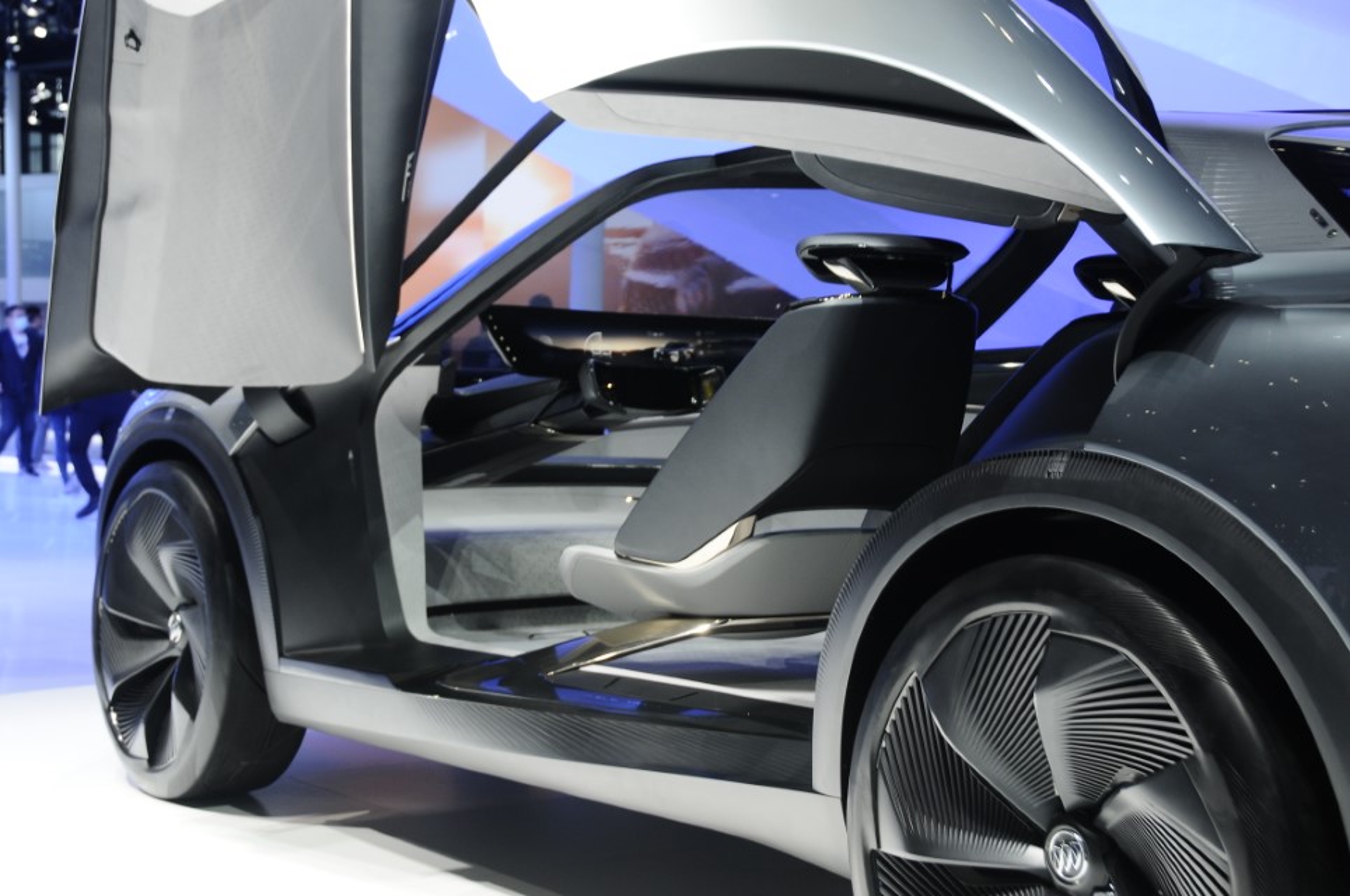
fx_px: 2135
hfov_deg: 35.1
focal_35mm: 57
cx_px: 675
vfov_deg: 23.7
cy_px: 448
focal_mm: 38
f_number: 6.3
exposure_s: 1/30
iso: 400
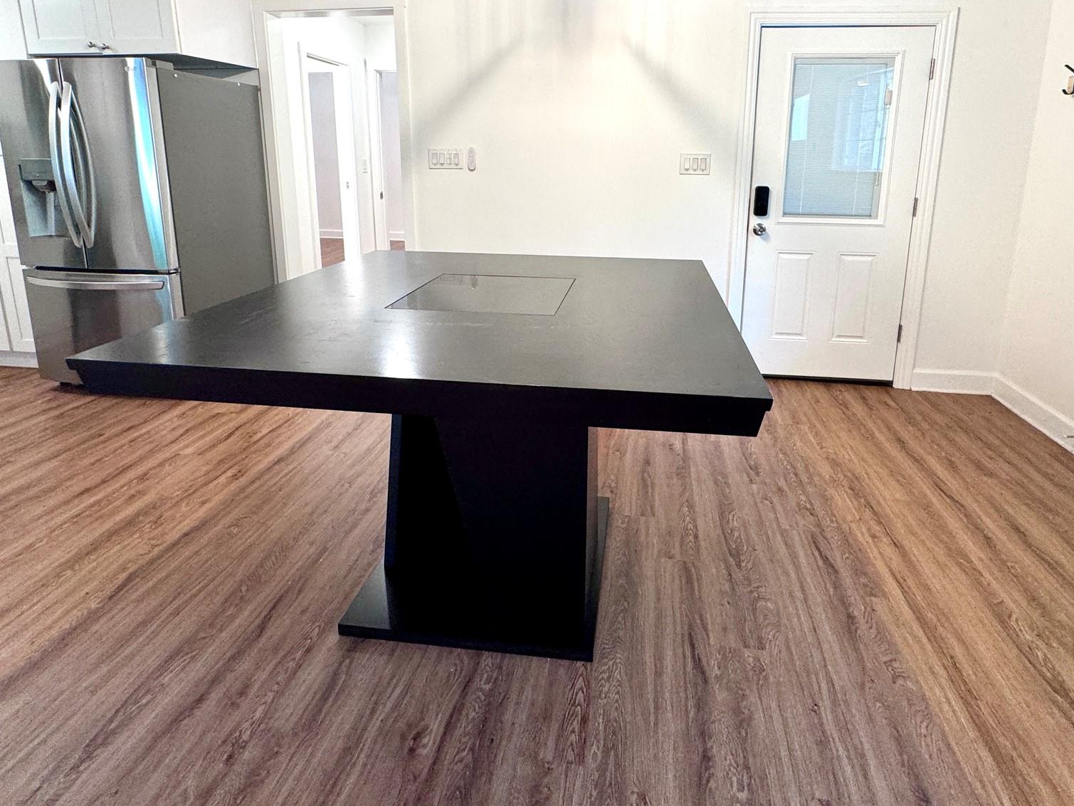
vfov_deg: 66.8
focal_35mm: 19
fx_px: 590
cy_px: 267
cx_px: 581
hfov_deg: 84.5
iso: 200
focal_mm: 2.22
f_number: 2.2
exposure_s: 1/60
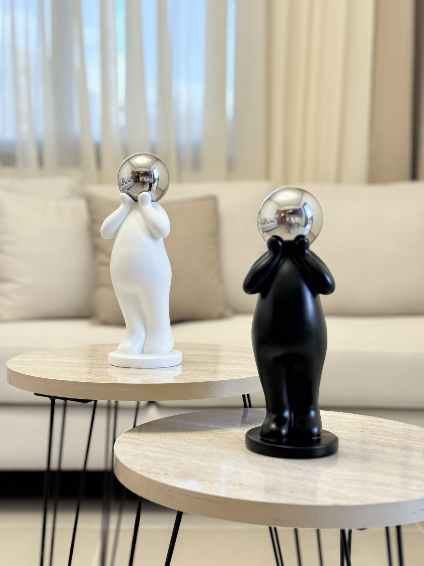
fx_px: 784
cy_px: 283
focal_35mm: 48
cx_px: 212
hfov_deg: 30.3
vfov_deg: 39.7
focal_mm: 6.76
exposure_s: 1/103
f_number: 1.78
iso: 64
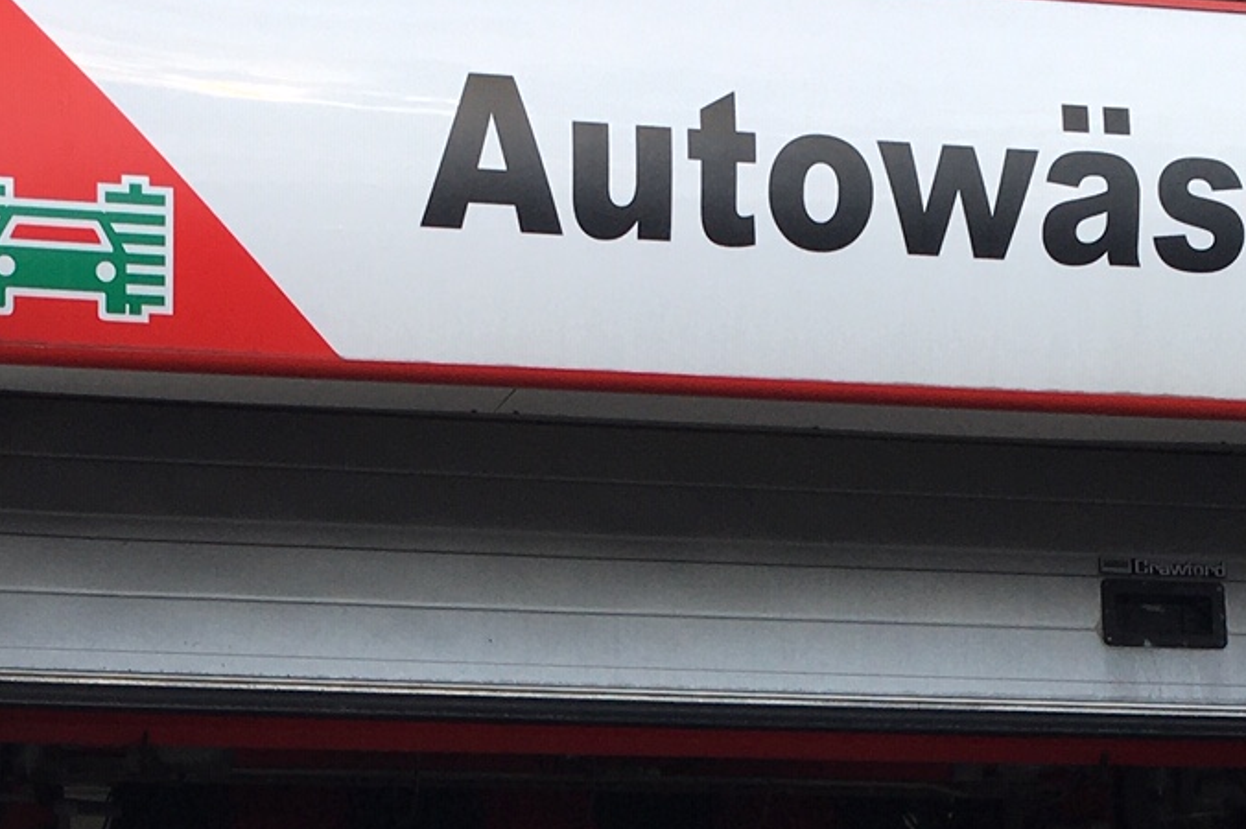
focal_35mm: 90
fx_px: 3113
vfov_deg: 14.4
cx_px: 641
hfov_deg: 22.6
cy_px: 1170
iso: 25
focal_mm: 4.15
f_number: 2.2
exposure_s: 1/1304
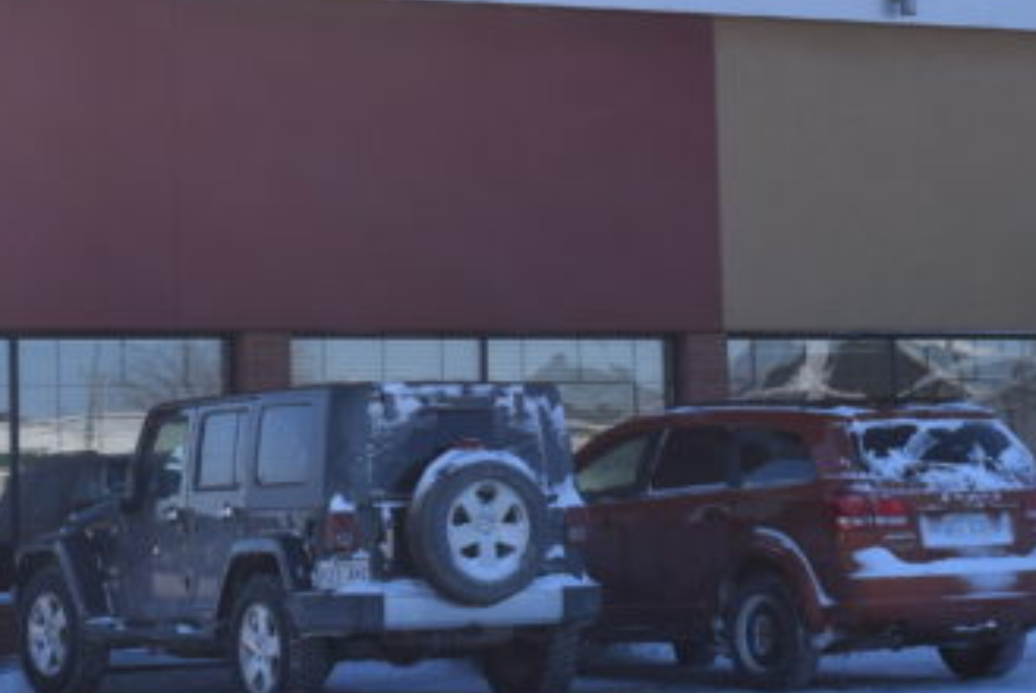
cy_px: 71
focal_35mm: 140
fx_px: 4032
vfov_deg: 9.8
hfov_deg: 14.6
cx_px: 614
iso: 200
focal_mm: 30
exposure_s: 1/400
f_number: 10
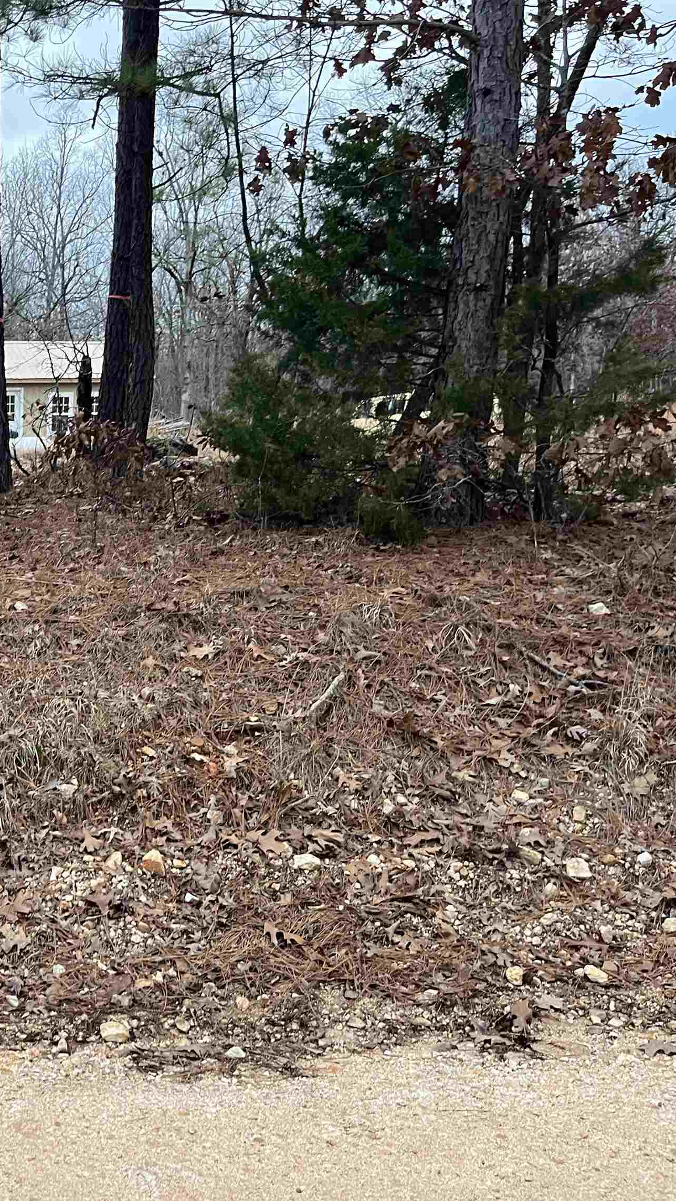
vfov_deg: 52.8
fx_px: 1211
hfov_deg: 27.7
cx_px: -117
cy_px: 604
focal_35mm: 38
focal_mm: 5.1
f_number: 1.6
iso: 200
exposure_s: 1/60
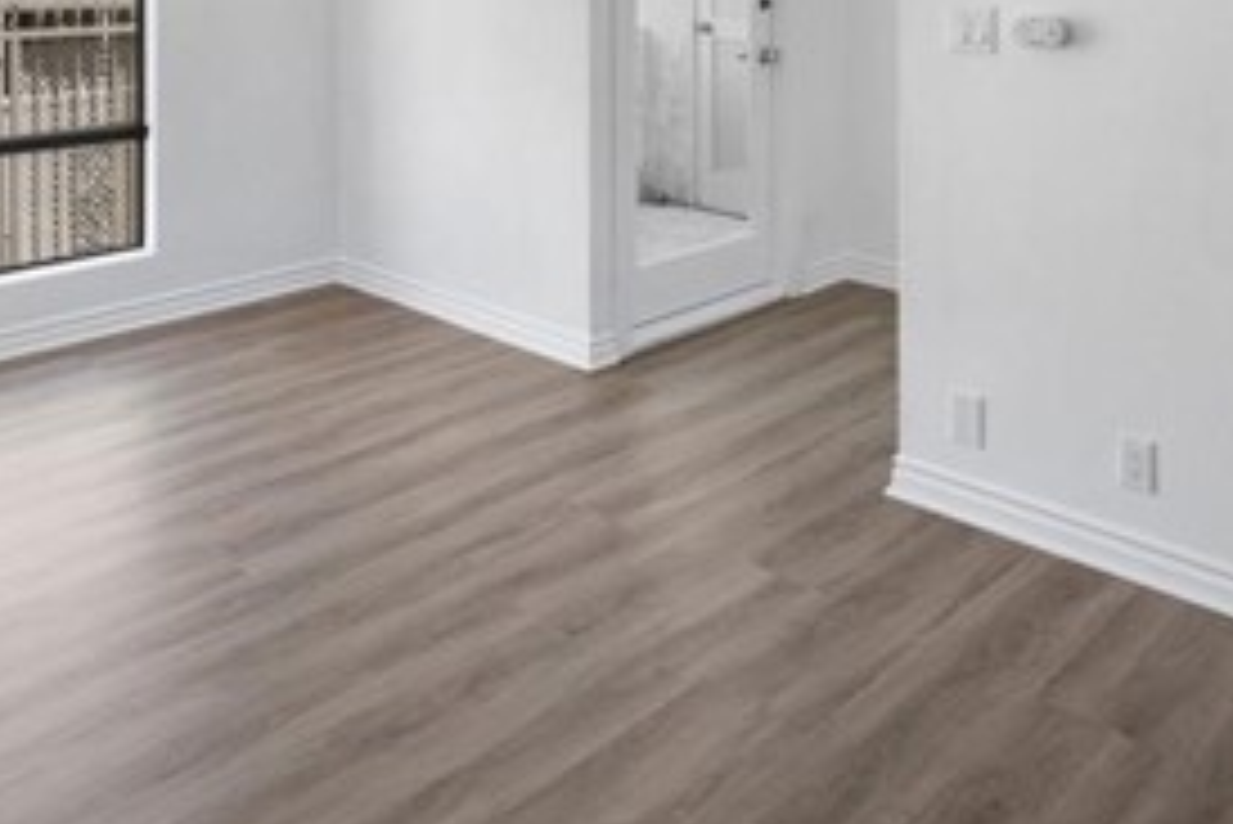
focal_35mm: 36
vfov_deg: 32.6
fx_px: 1239
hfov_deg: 52.5
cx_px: 490
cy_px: -68
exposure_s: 1/25
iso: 125
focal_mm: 15.5
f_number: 8
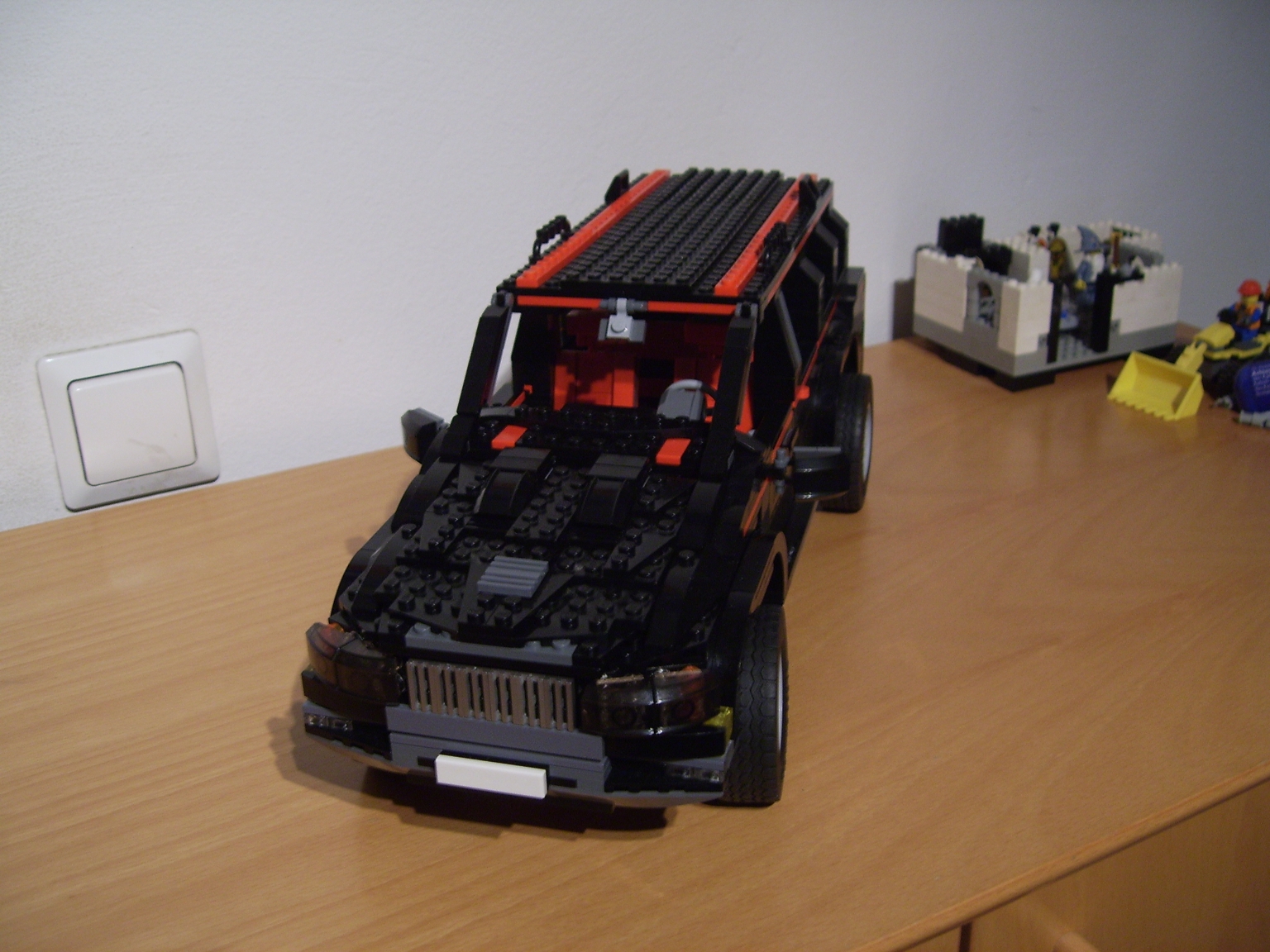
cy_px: 476
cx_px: 635
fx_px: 1394
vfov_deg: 37.7
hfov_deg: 49.0
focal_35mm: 38
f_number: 2.8
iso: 100
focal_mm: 7.8
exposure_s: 1/13
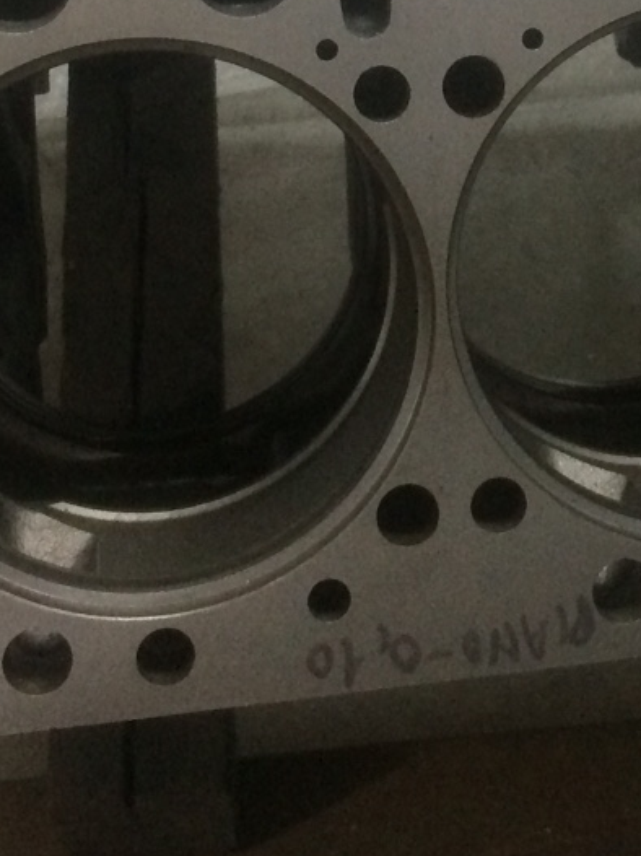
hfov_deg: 16.2
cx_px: 573
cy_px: -44
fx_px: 2224
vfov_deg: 20.9
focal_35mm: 90
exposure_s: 1/33
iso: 250
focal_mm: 4.15
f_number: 2.2
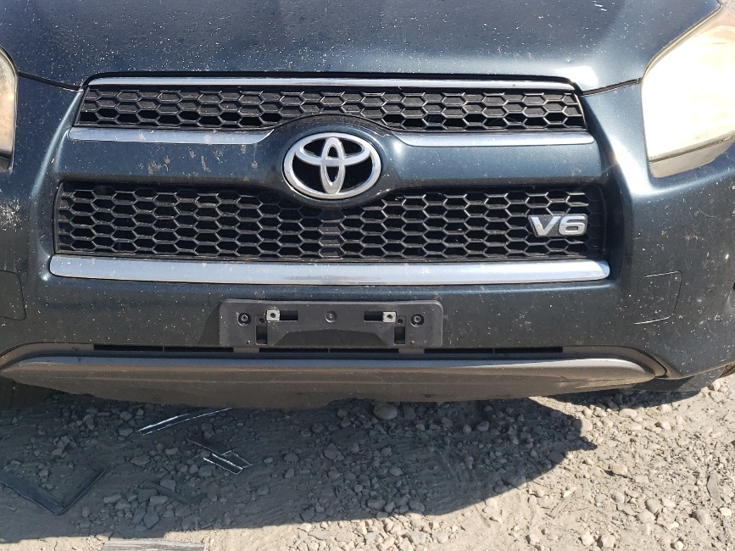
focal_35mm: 48
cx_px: 318
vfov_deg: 29.5
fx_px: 1019
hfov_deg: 39.6
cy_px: 97
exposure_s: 1/2000
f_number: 1.5
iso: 50
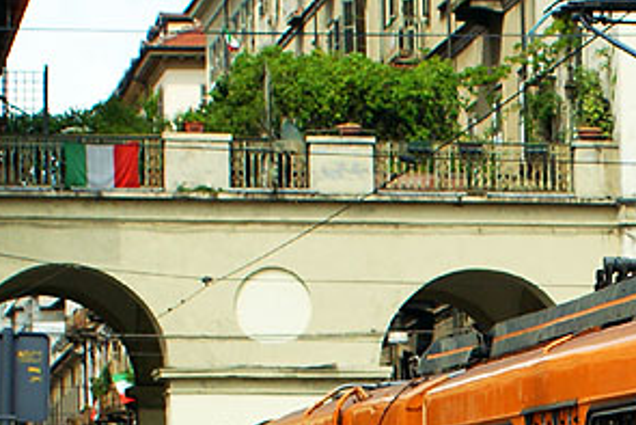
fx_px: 2757
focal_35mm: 156
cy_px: 492
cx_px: 470
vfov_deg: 8.7
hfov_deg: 13.1
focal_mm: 30
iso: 200
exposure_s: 1/500
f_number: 5
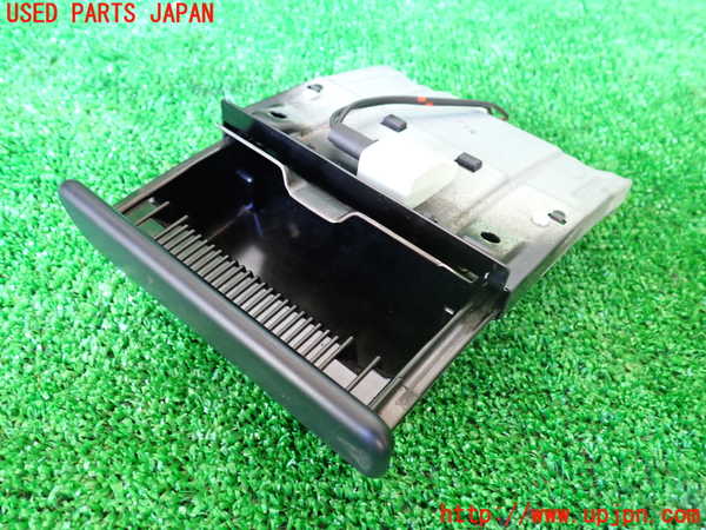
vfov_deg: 46.8
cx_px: 353
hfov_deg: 60.0
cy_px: 265
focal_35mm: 30
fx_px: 612
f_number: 2.3
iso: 400
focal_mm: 5.4
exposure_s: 1/30
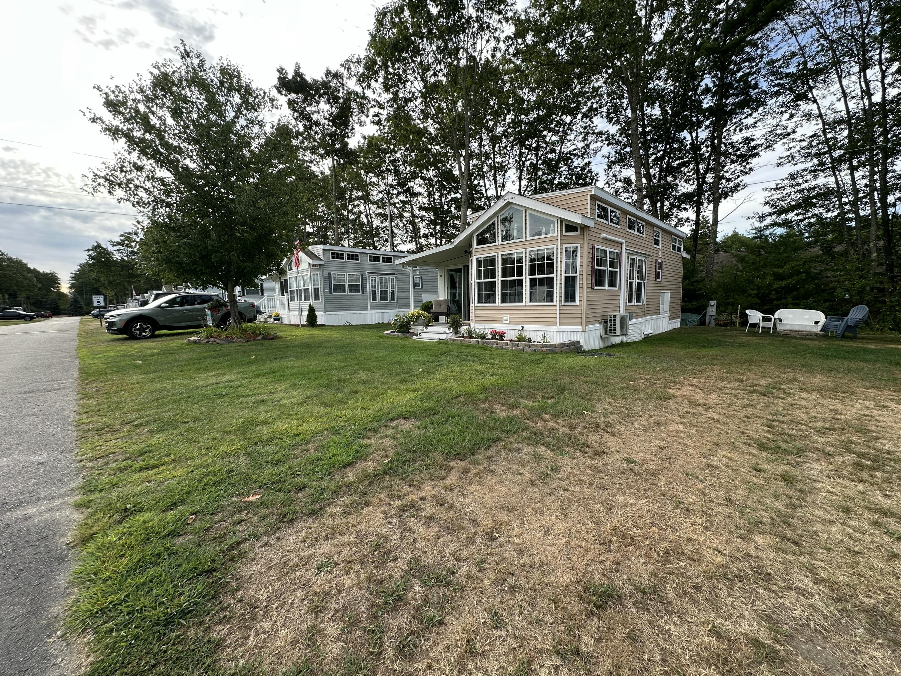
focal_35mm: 14
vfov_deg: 85.7
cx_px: 450
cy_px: 338
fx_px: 364
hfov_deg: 102.1
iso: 40
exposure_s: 1/351
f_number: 2.2
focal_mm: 2.22
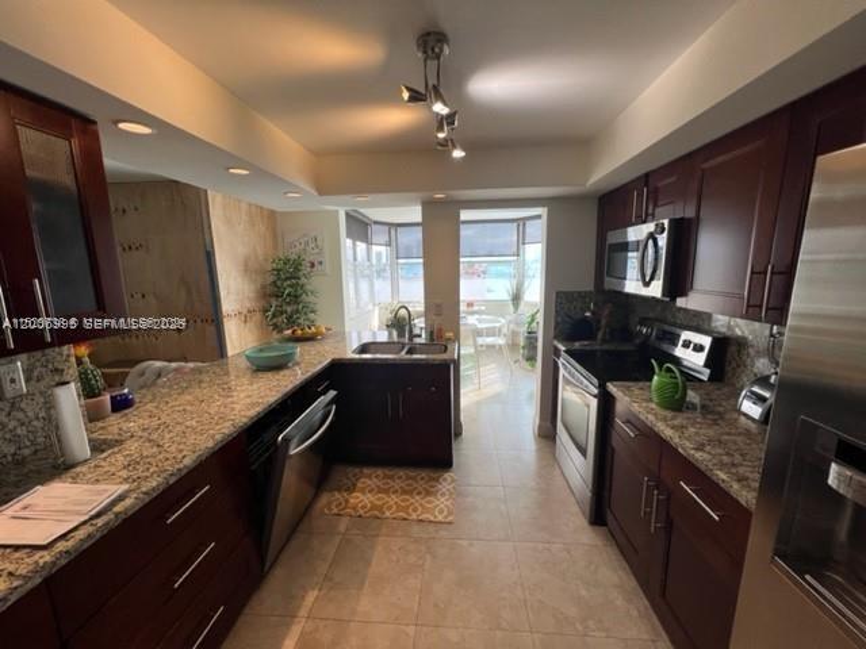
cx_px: 433
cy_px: 324
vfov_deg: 89.9
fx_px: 325
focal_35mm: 13
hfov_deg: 106.2
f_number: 1.8
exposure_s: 1/189
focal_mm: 1.57
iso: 32
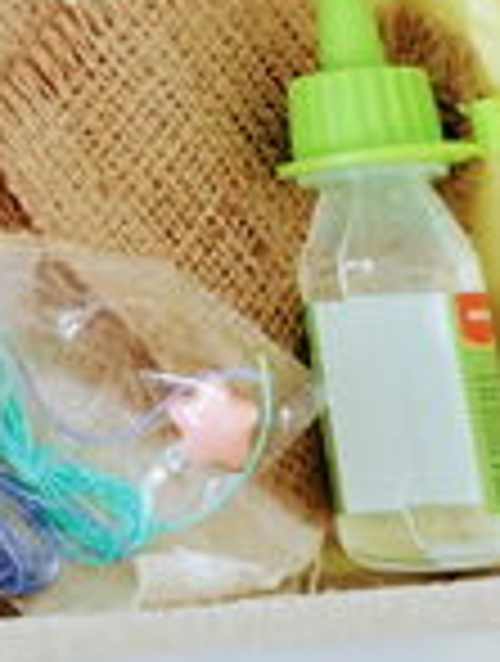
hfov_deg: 13.5
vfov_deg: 17.9
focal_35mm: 101
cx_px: -338
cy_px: -241
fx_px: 1937
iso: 663
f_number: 1.8
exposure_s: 1/33
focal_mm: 4.27
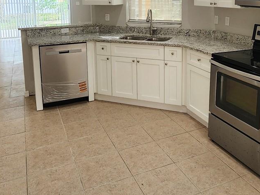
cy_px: 33
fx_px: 248
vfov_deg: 40.8
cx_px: 151
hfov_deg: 55.1
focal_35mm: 33
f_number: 2.2
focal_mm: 2.2
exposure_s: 1/60
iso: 160
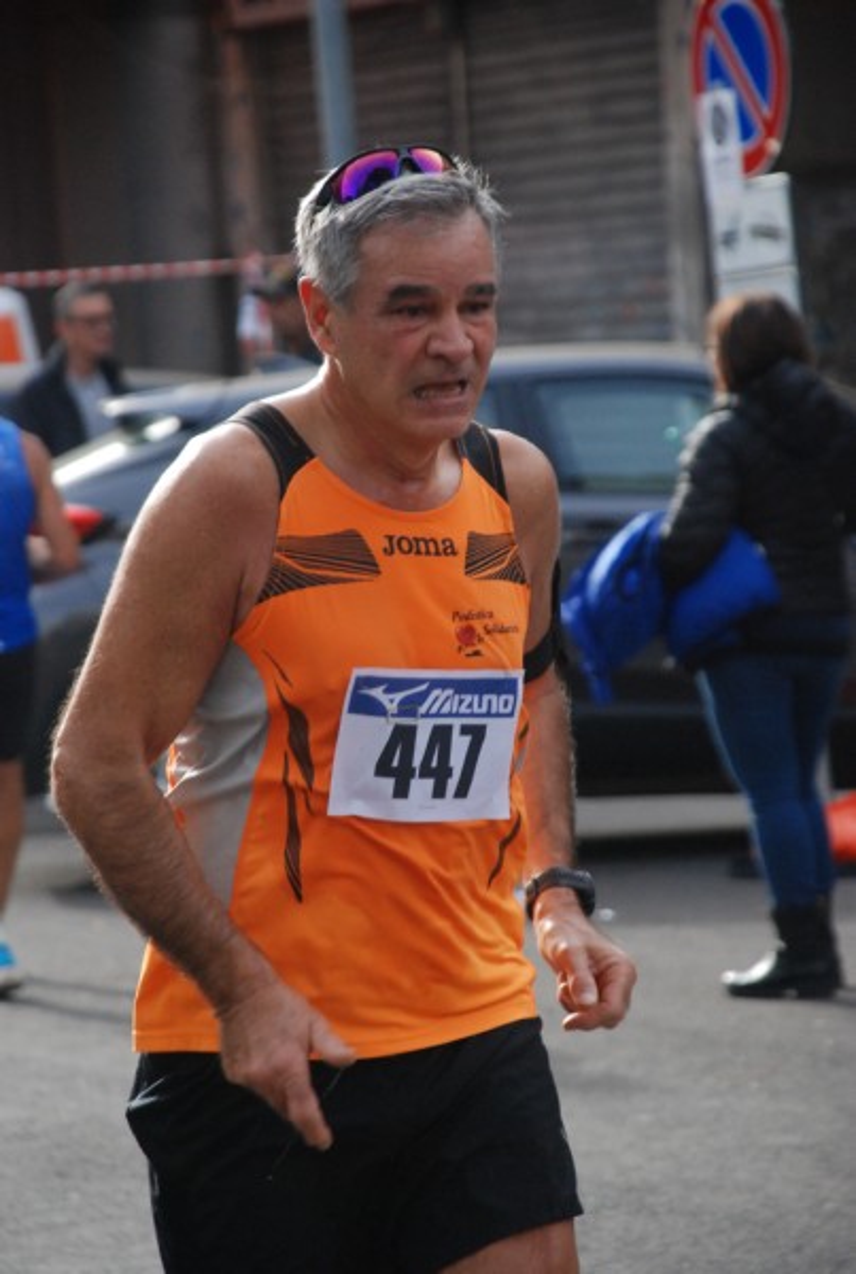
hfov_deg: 13.1
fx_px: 3725
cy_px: 637
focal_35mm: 105
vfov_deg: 19.4
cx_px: 428
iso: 1000
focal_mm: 70
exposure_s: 1/640
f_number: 5.6
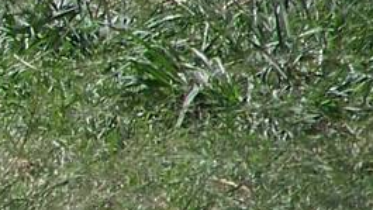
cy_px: 286
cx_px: -645
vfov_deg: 0.4
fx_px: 28066
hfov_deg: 0.8
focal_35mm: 2838
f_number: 4.8
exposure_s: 1/400
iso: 64
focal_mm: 70.2
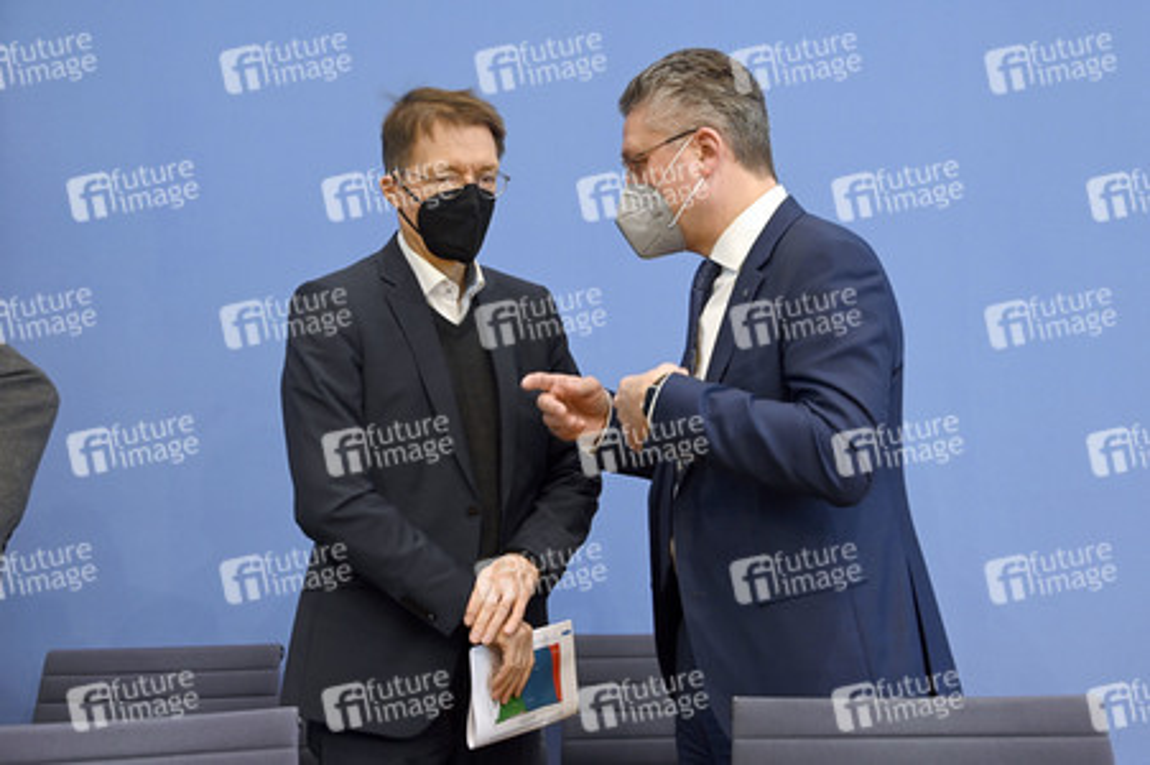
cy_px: 382
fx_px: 1979
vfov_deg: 21.9
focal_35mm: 62
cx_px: 575
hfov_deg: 32.4
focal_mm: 62
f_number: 5.6
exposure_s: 1/400
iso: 3200
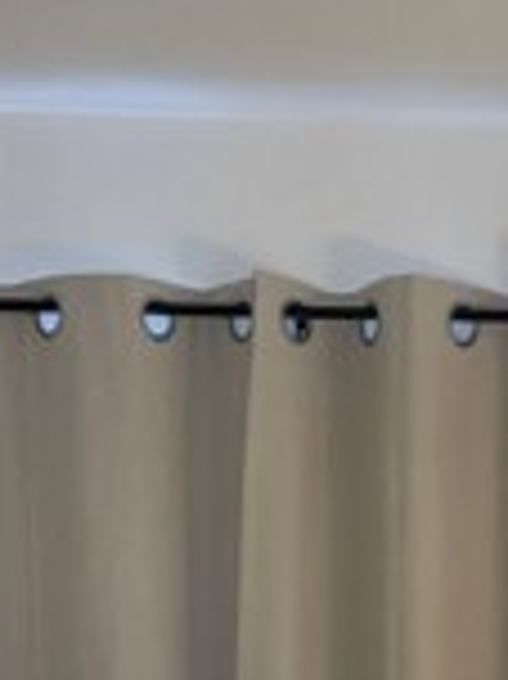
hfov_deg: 13.1
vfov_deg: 16.1
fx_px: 2155
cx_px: 589
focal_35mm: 110
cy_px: 1081
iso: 100
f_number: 1.6
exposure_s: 1/120
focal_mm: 4.2
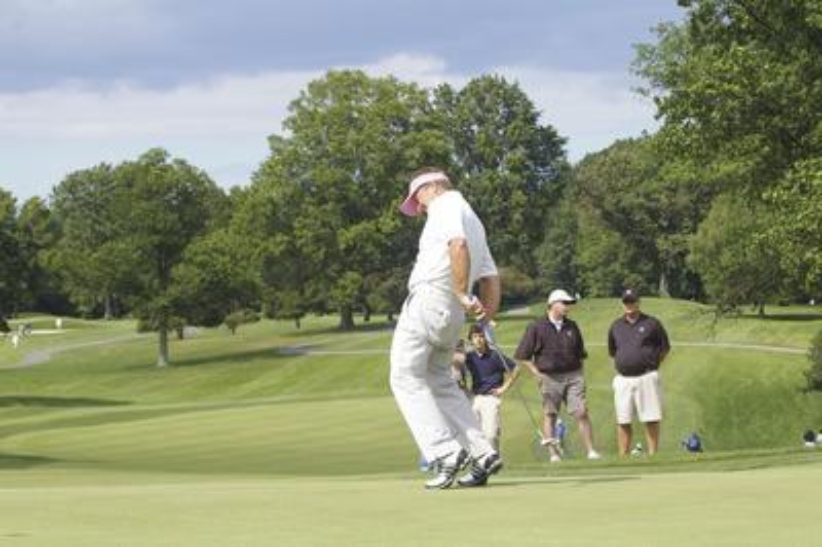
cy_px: 274
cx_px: 411
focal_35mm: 120
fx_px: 2738
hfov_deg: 17.1
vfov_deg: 11.4
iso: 400
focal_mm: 80
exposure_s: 1/500
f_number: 9.5
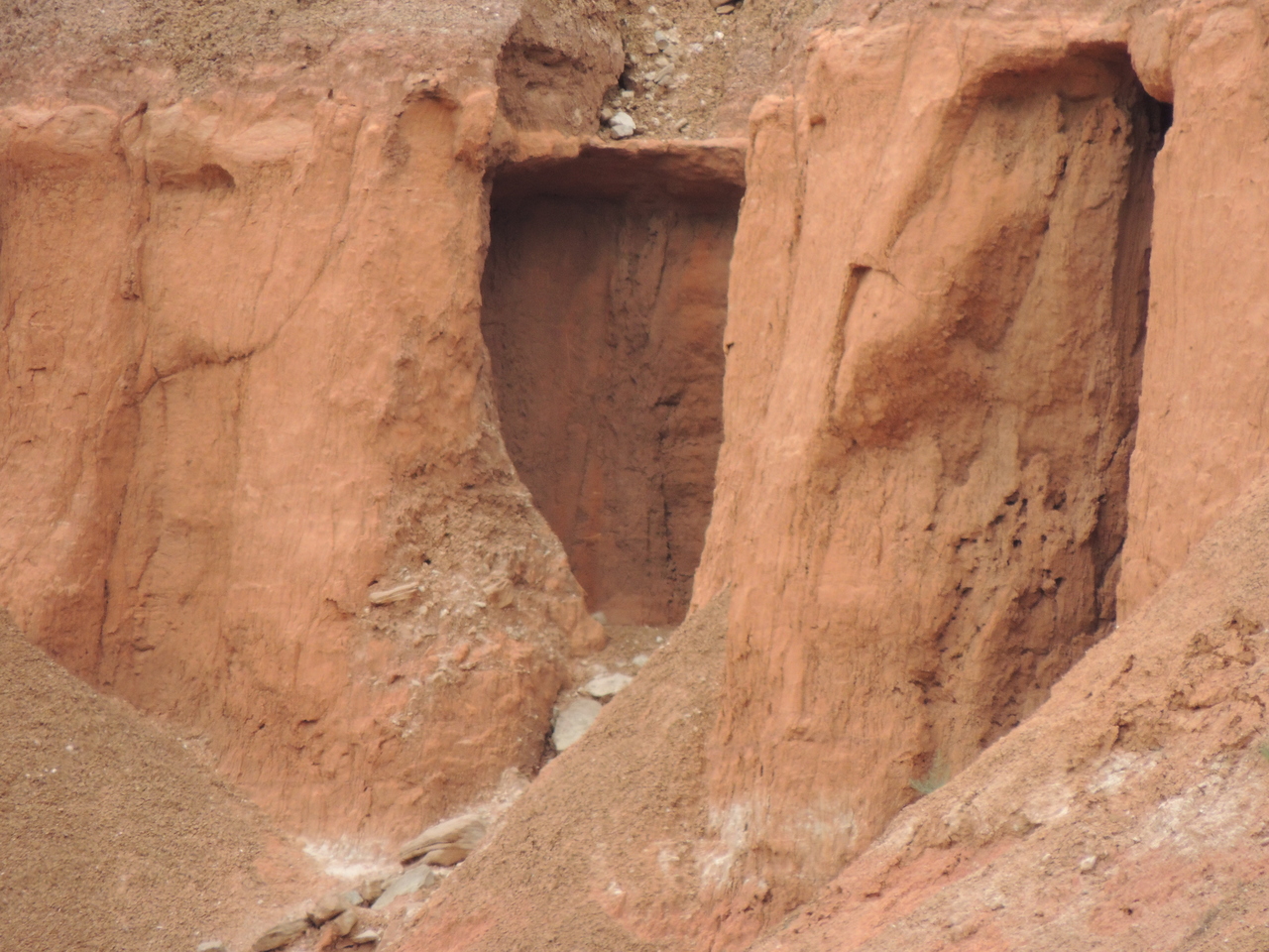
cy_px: 476
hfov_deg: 2.0
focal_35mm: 1000
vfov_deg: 1.5
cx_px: 634
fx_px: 36659
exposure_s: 1/500
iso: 400
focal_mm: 180
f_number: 5.9
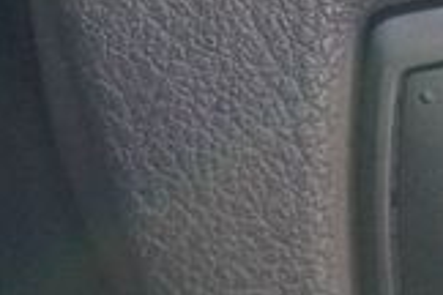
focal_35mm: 196
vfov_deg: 7.0
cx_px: 738
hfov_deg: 10.0
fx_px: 2411
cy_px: 205
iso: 3200
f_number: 5
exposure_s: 1/60
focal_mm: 33
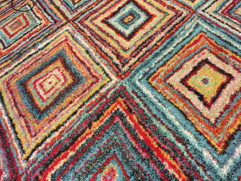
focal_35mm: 29
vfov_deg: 48.2
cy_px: 90
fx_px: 202
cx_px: 120
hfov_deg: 61.7
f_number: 2.2
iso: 320
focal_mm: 4.15
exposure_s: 1/15
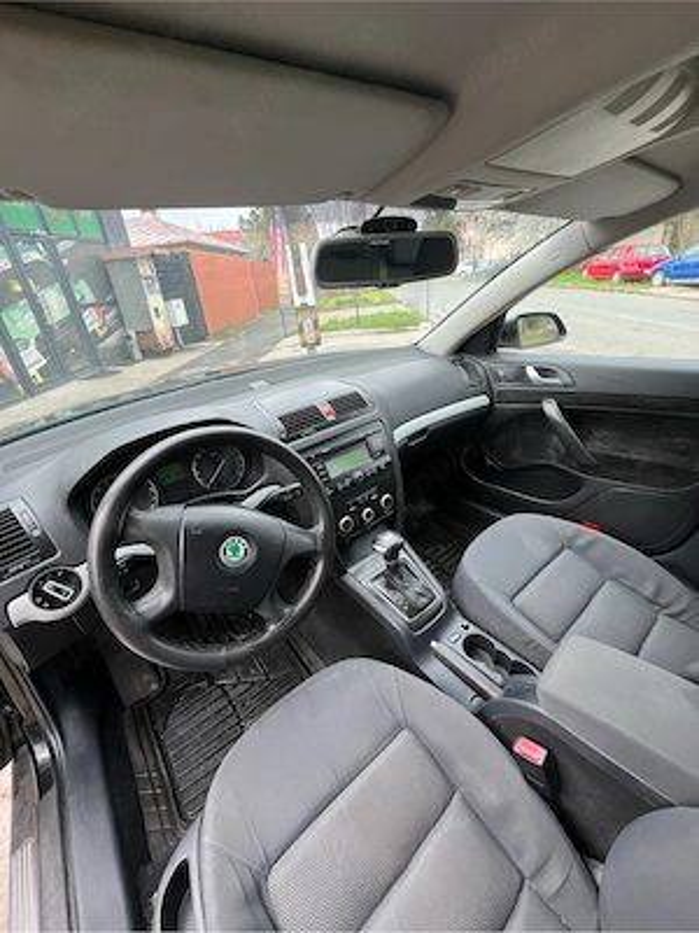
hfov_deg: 89.9
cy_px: 466
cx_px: 350
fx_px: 350
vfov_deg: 106.2
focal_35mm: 13
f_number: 1.8
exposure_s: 1/99
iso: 50
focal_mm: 1.57
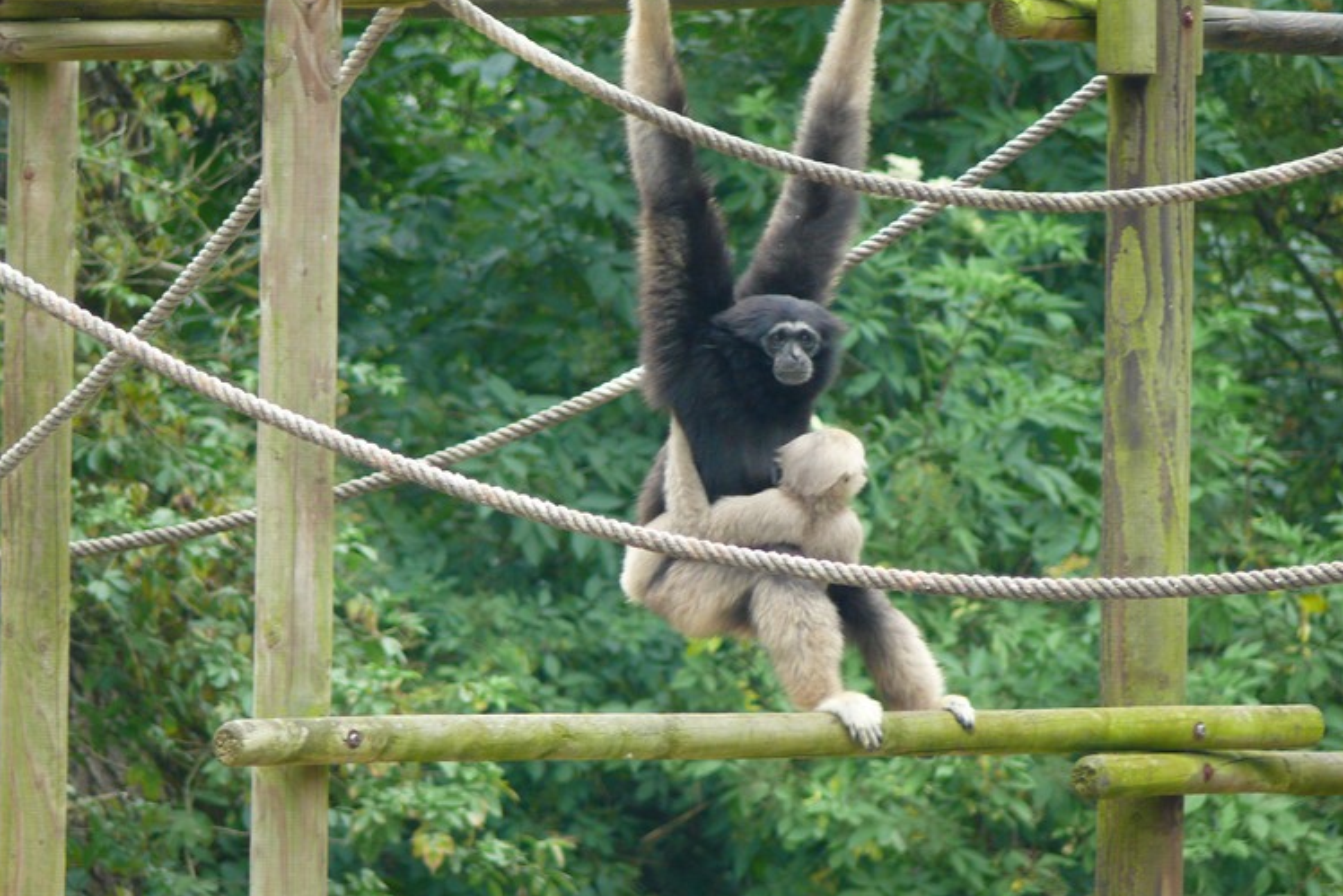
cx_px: 672
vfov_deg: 3.1
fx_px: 16342
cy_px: 452
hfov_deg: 4.7
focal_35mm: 438
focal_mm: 88.8
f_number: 3.7
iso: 200
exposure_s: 1/60
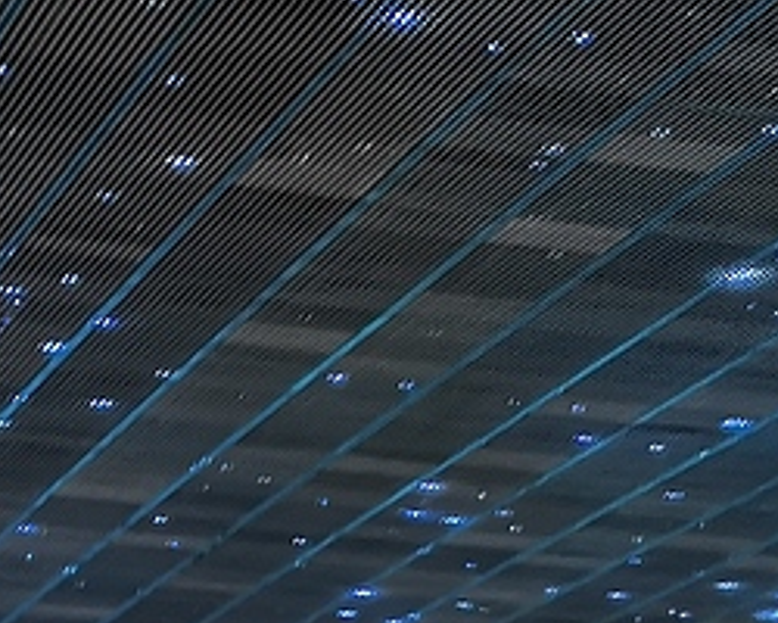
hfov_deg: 14.7
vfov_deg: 10.8
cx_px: 96
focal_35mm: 130
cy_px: 1271
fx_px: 2993
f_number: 1.8
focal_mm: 5.58
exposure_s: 1/100
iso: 320
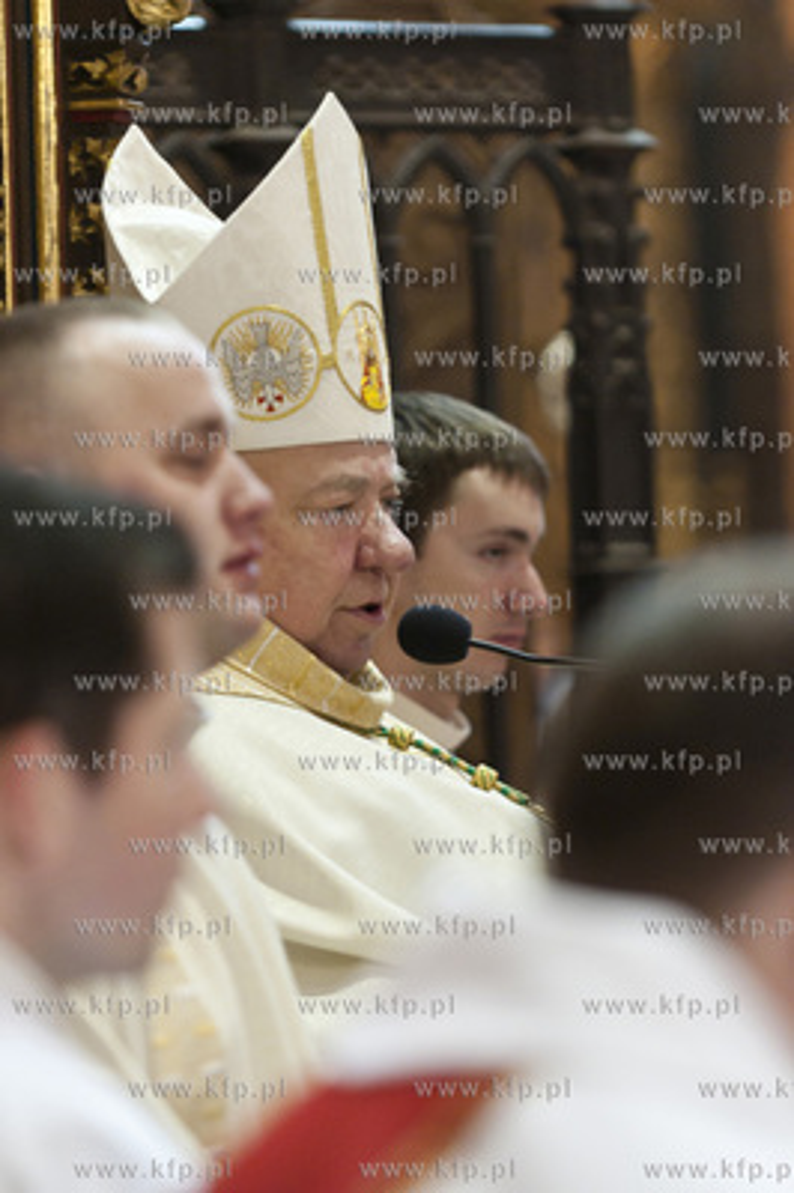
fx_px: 7208
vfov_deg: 9.5
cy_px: 596
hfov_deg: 6.3
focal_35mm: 218
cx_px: 397
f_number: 2.8
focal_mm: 145
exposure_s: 1/40
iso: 1600
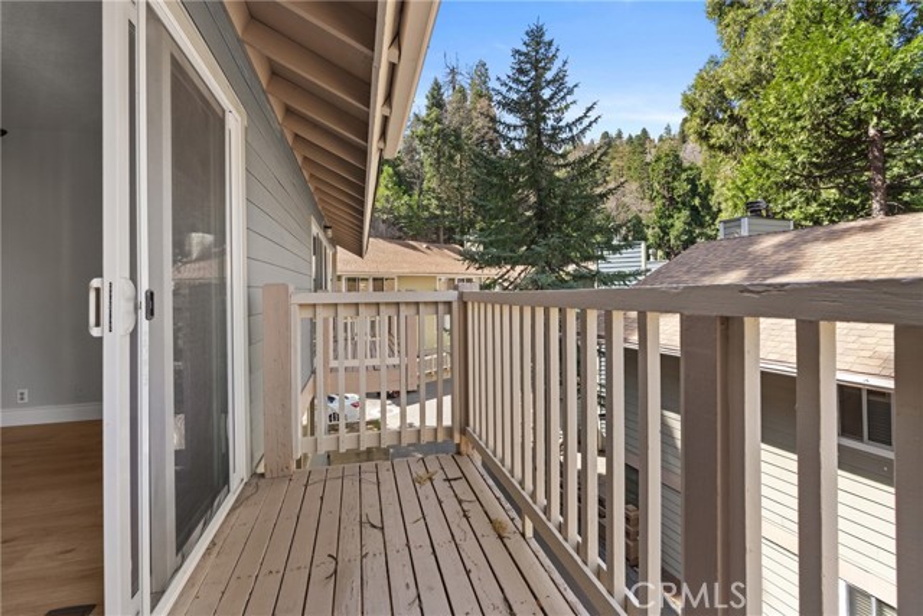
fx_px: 410
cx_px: 462
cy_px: 308
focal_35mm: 16
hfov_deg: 96.7
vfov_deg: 73.8
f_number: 8
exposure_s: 1/10
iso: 100
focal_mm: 16
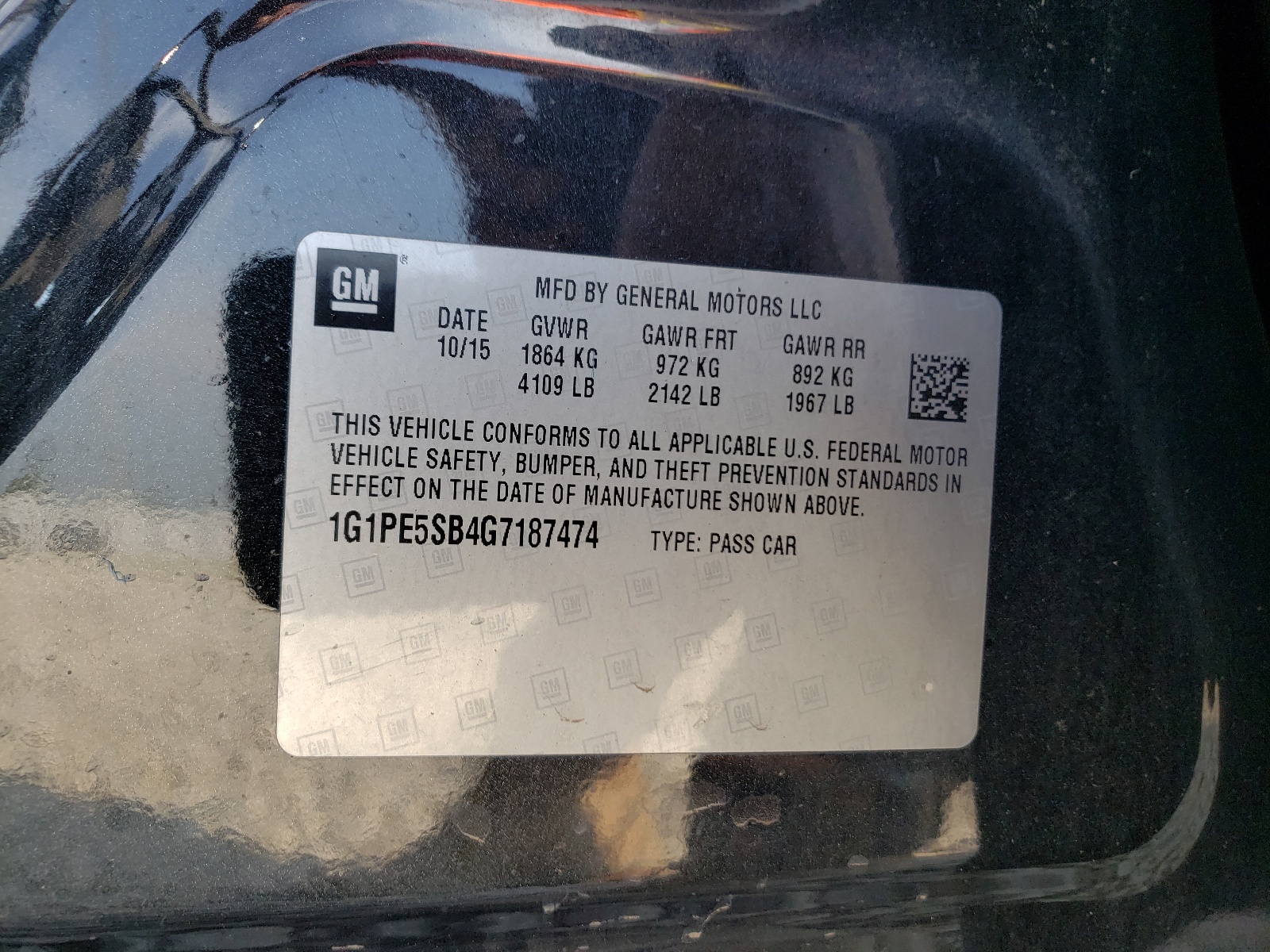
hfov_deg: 67.3
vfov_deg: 53.1
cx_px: 635
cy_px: 476
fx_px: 954
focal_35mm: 26
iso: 50
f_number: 1.5
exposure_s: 1/238
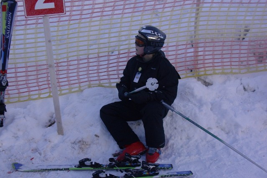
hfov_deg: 41.9
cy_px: 90
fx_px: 349
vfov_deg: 28.7
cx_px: 134
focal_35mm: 47
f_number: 2.9
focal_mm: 6.7
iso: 70
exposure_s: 1/456
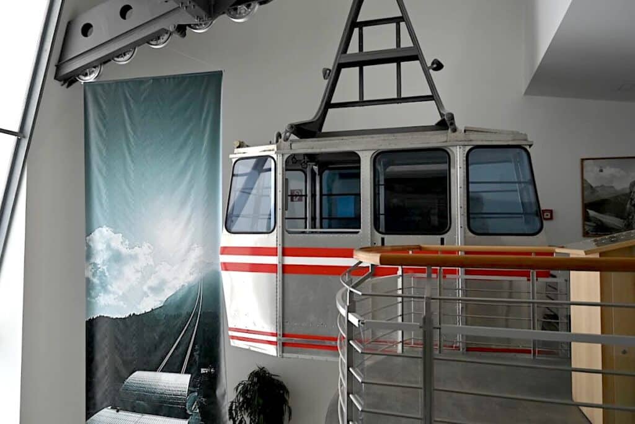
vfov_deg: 53.2
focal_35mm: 24
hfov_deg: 73.7
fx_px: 424
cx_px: 318
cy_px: 212
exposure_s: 1/250
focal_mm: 24
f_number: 4.5
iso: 200
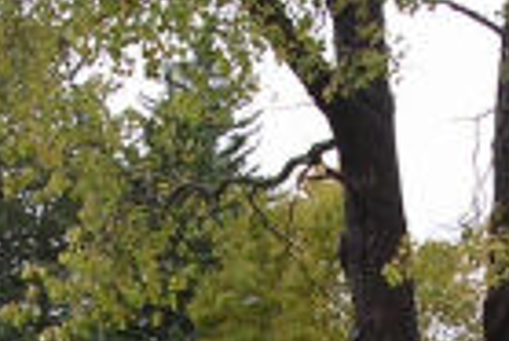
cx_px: 326
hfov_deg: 12.1
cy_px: 557
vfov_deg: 7.9
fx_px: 2406
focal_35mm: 170
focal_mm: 5.8
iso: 100
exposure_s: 1/101
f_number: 2.8
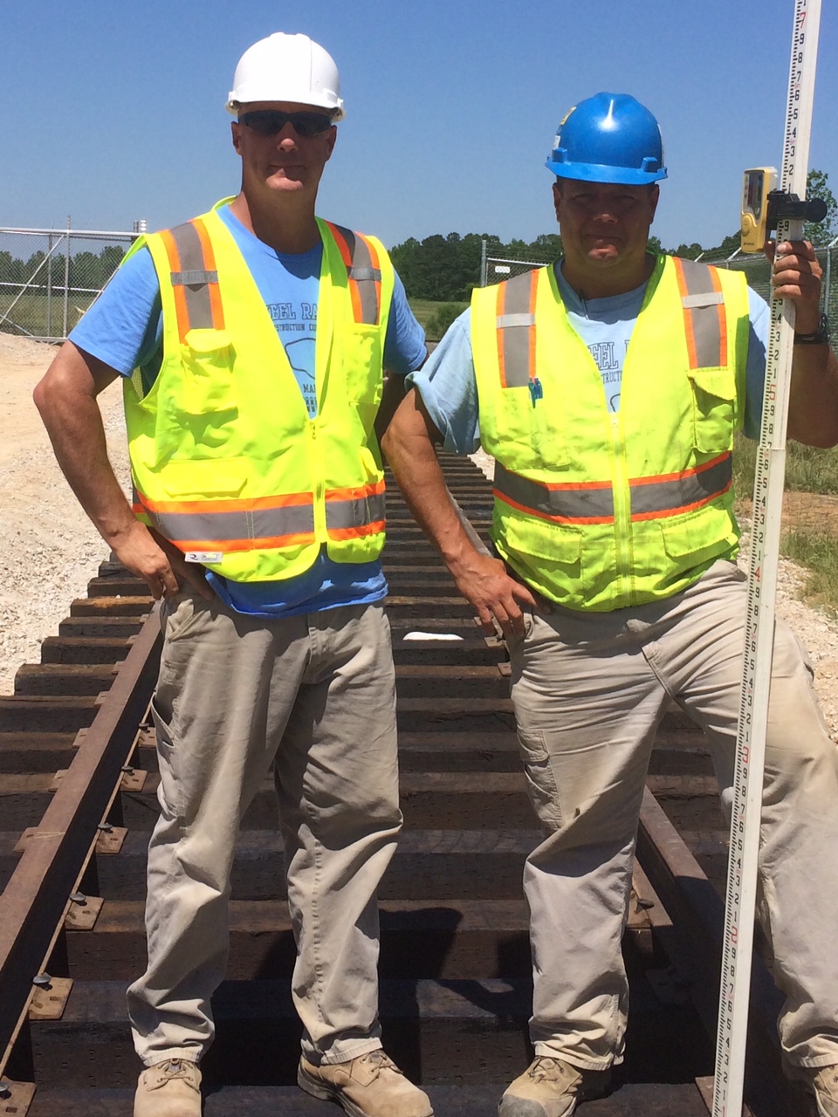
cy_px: 558
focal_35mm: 30
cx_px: 419
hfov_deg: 46.8
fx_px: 968
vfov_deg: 60.0
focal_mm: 4.12
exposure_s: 1/3425
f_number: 2.2
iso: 40
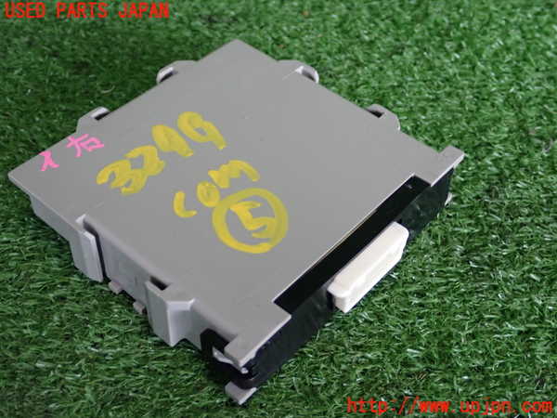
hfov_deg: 40.4
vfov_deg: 30.9
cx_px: 278
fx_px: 756
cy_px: 209
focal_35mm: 47
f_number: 3.1
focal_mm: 8.4
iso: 500
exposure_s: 1/50
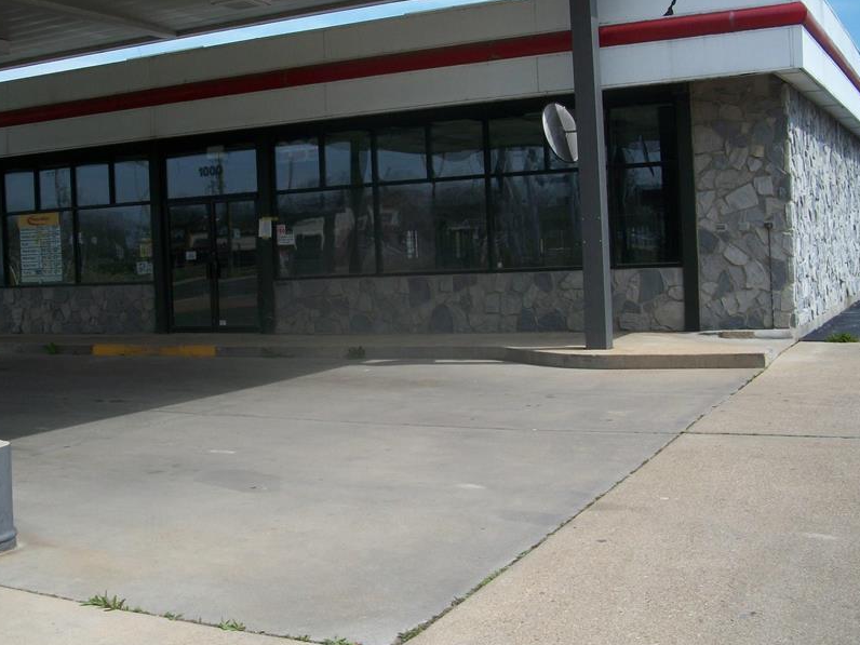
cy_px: 290
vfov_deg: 32.2
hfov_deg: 42.0
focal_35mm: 45
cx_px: 384
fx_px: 1118
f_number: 5.6
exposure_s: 1/320
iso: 80
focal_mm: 6.3
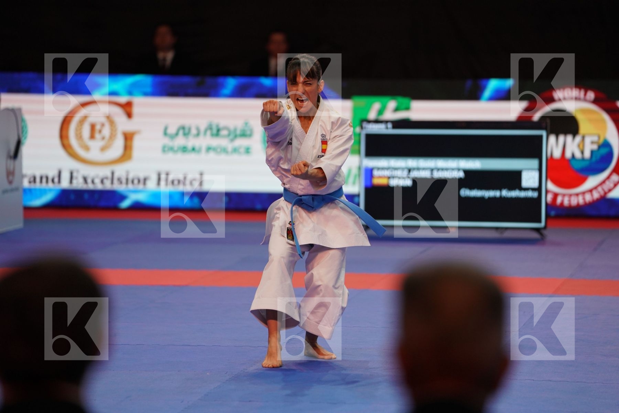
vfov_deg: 6.9
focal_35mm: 200
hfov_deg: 10.3
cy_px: 206
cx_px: 310
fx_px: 3439
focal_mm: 200
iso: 1000
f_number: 2.8
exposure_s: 1/250
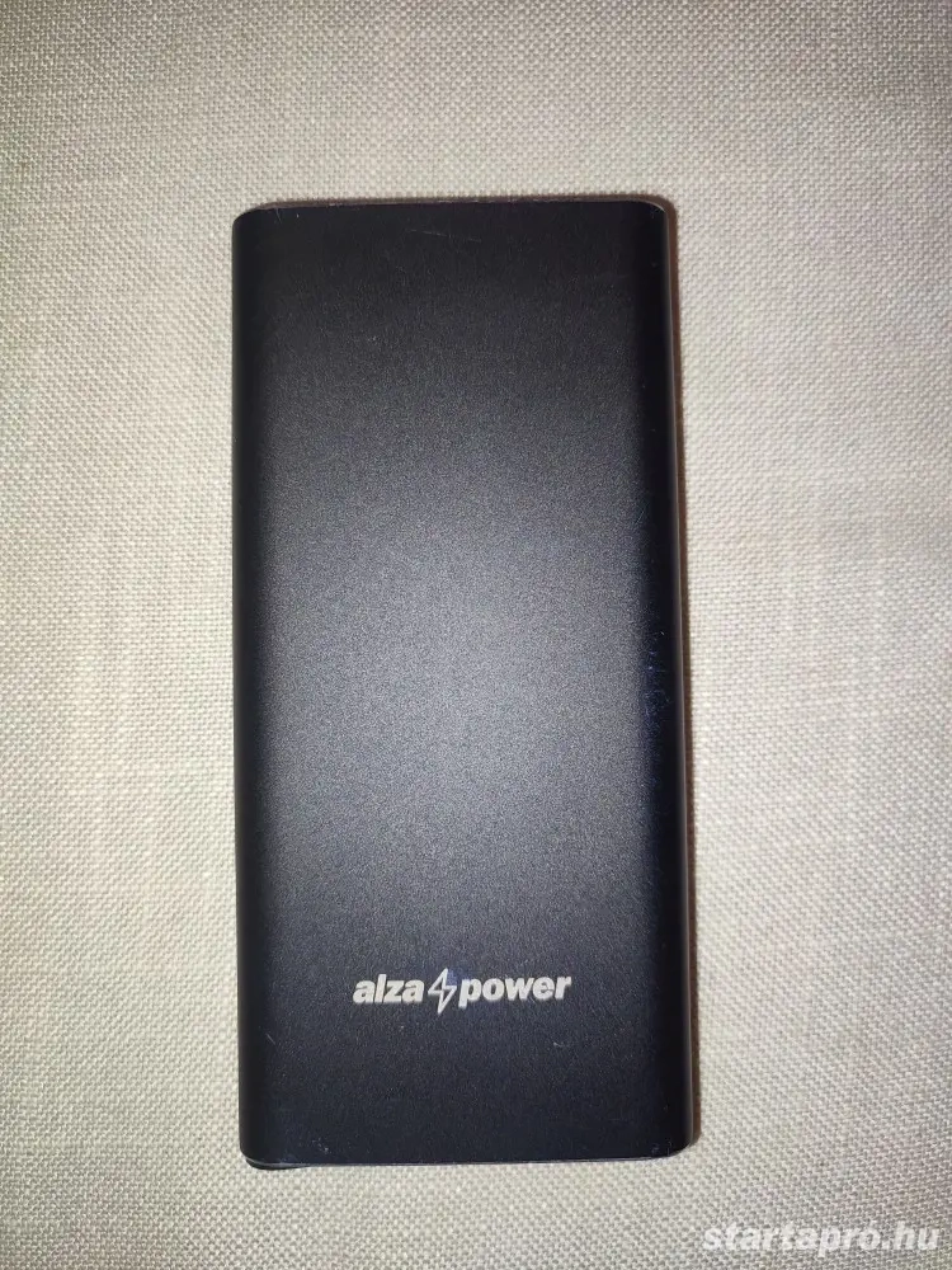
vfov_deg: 69.4
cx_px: 476
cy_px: 635
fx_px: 917
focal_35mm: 25
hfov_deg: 54.9
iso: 217
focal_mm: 6.04
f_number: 1.9
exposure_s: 1/50
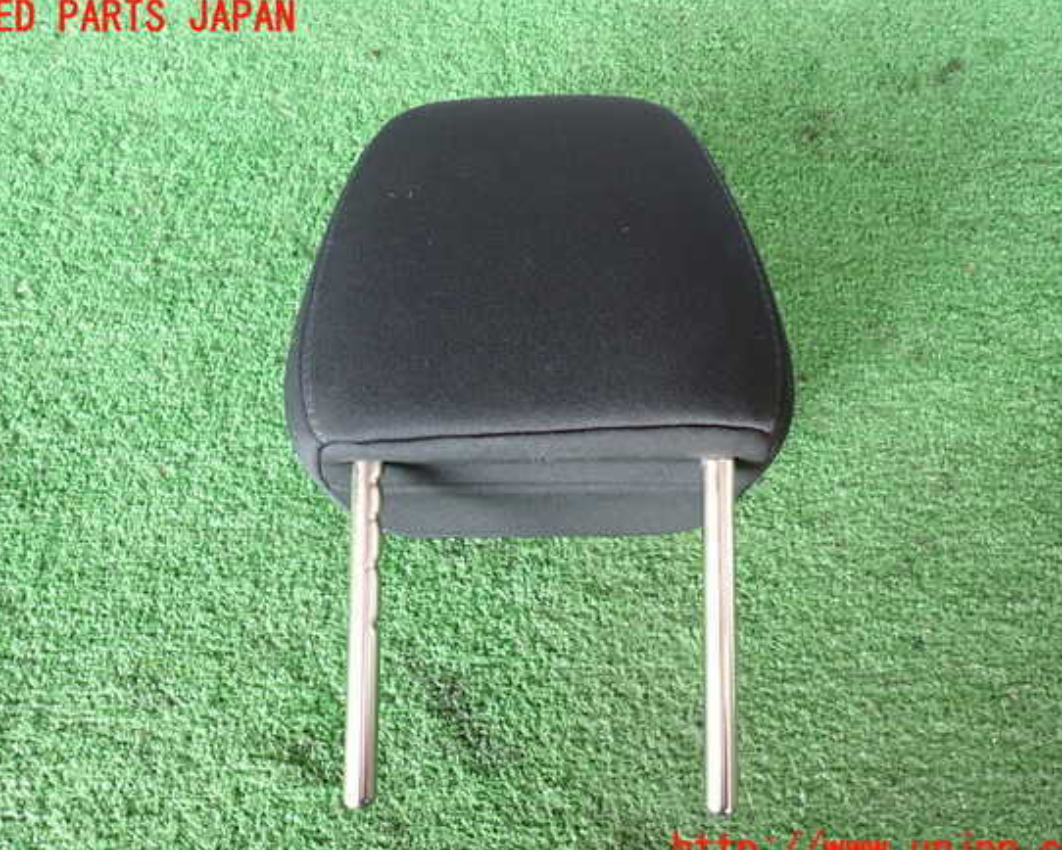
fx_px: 849
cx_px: 527
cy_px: 435
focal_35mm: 27
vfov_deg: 53.2
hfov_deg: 64.0
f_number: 2
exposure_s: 1/30
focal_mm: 4.5
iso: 200
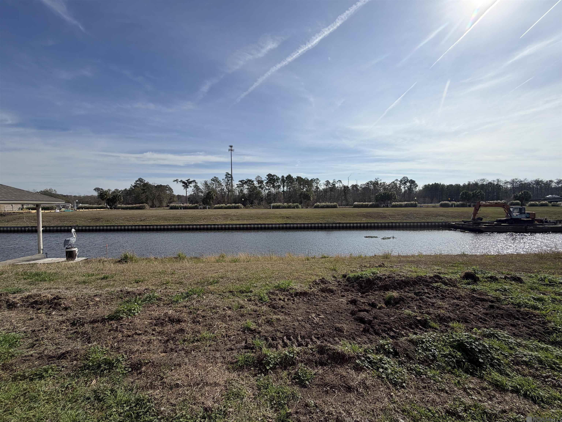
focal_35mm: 14
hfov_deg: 102.1
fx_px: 227
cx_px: 281
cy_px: 211
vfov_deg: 85.7
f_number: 2.2
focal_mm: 2.22
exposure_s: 1/2024
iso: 20
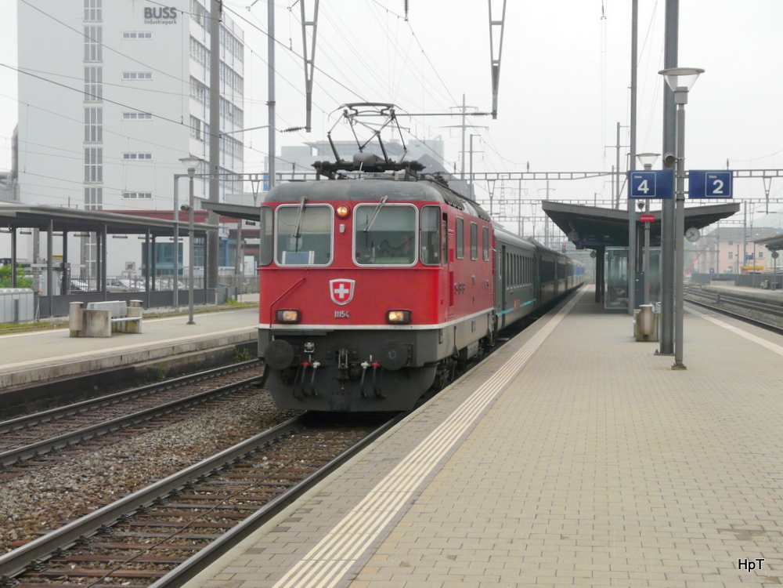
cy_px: 294
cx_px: 392
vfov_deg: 21.9
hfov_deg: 29.0
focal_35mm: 67
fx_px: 1516
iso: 100
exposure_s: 1/400
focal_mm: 11.1
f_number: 5.6
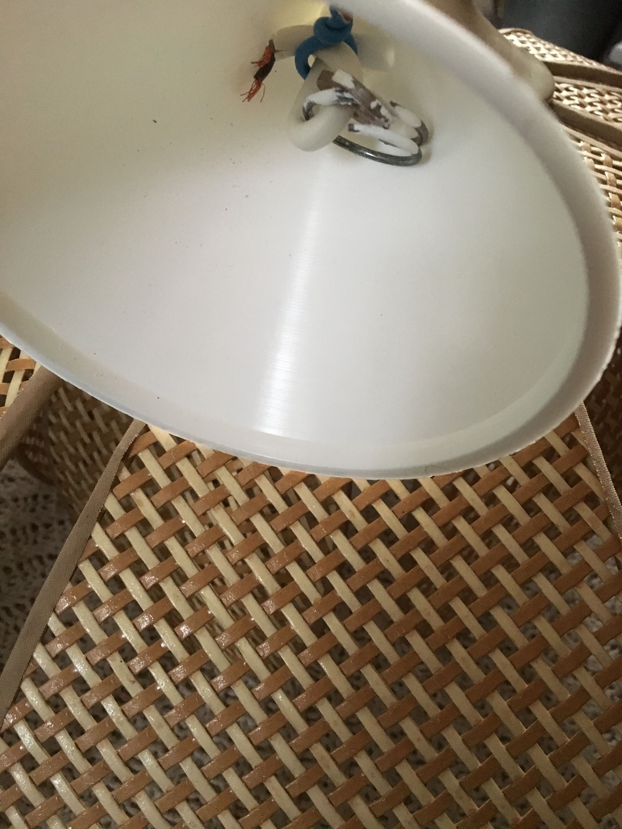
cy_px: 414
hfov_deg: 48.2
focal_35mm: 29
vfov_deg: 61.7
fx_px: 695
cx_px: 311
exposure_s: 1/17
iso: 250
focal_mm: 4.15
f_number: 2.2
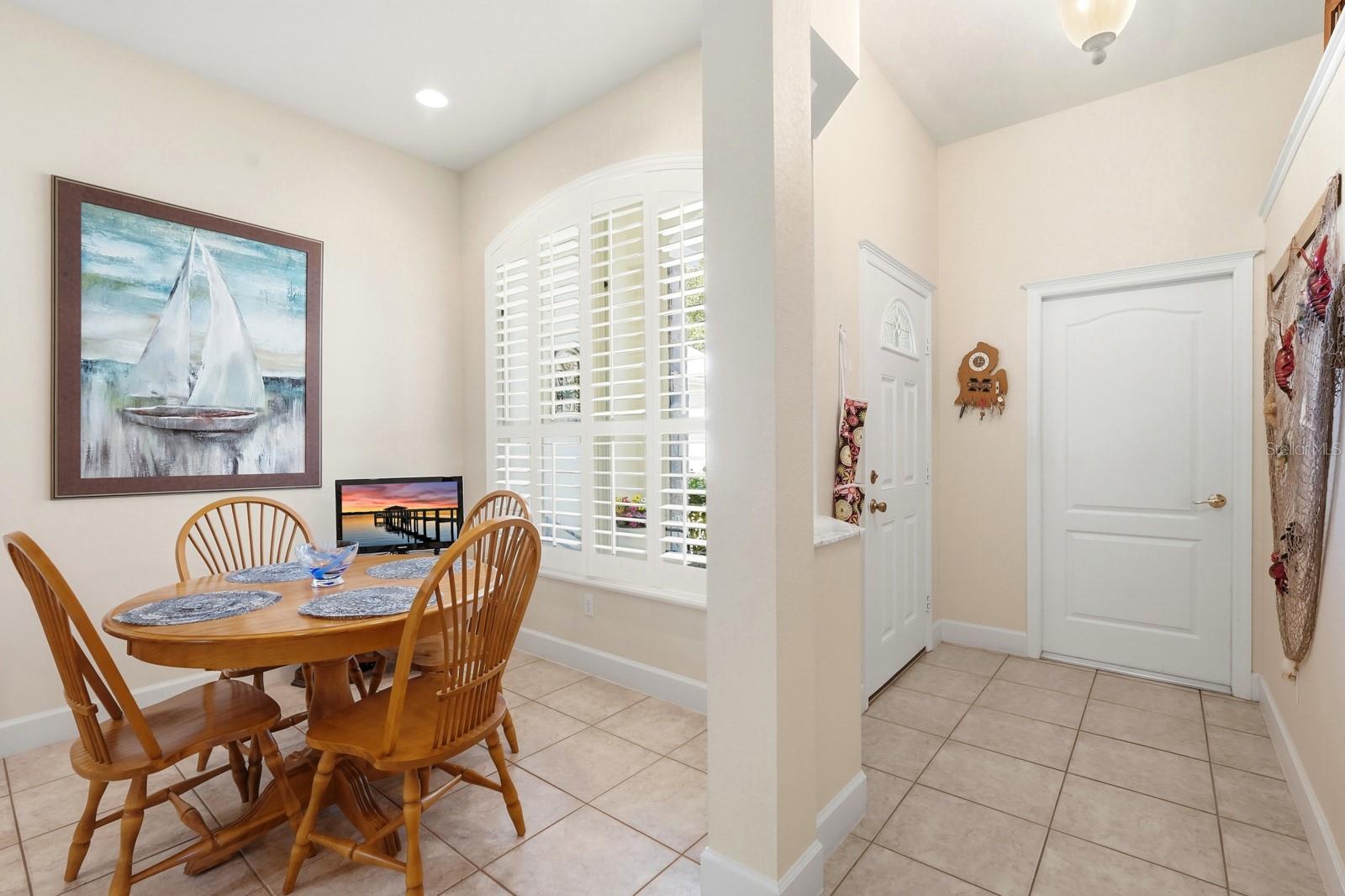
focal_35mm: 16
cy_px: 448
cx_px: 672
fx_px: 616
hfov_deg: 95.0
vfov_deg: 72.0
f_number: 8
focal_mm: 16.5
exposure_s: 1/3200
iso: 3200
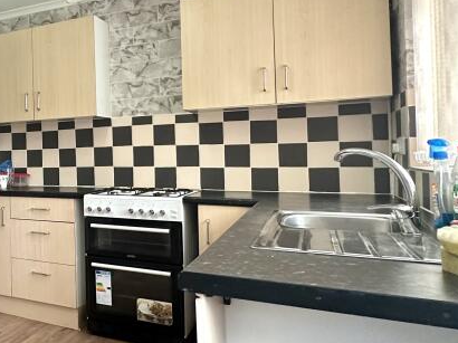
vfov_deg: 40.6
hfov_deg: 44.0
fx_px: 463
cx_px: -11
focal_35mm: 35
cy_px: 147
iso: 320
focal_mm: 2.22
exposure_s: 1/50
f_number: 2.2
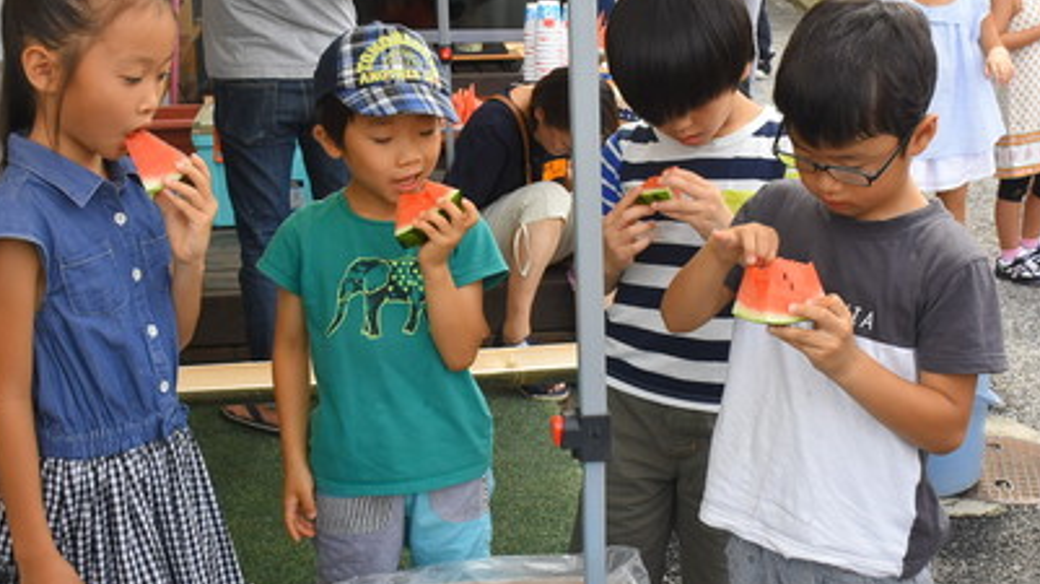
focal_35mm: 51
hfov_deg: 40.6
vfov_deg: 23.4
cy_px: 267
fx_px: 1406
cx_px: 508
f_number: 10
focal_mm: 26
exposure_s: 1/400
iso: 1000
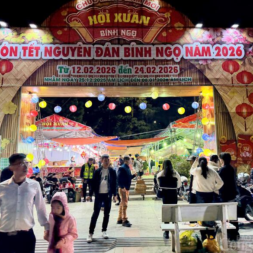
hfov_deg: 55.6
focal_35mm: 29
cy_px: 129
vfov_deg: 55.6
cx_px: 134
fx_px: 240
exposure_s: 1/100
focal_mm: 6.76
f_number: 1.78
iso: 320
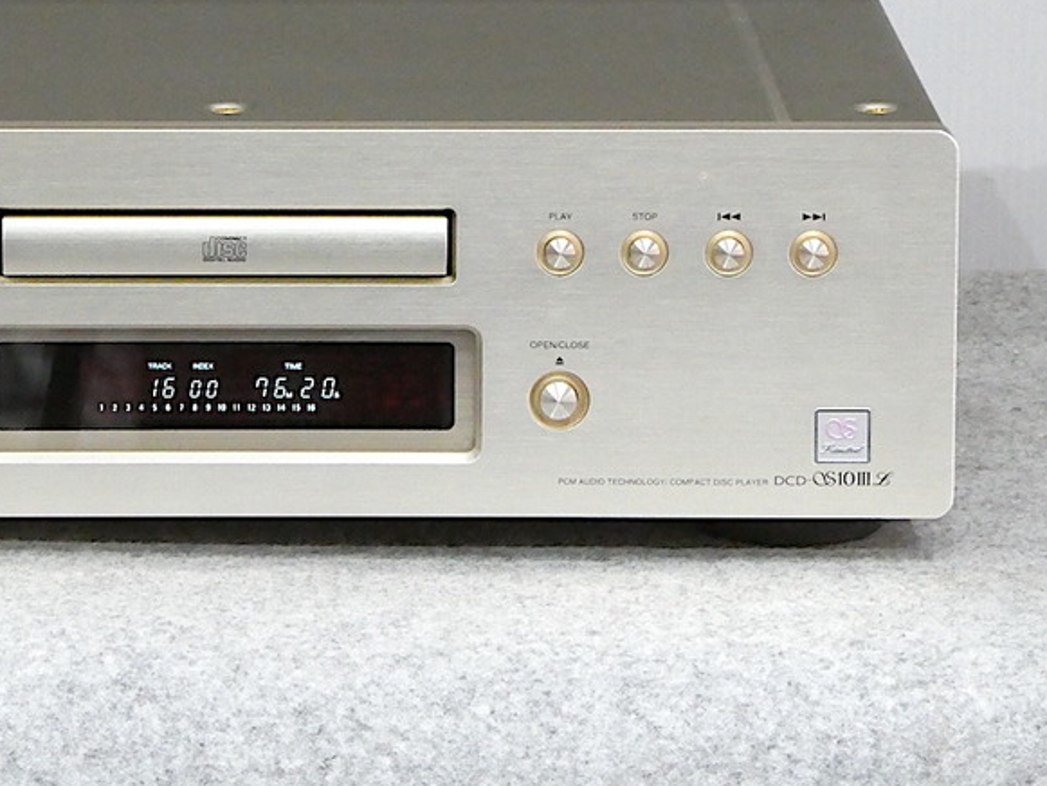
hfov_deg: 8.9
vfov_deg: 6.7
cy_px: 191
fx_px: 6746
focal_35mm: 223
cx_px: 234
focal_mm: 24.2
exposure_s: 1/40
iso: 1600
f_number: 5.6
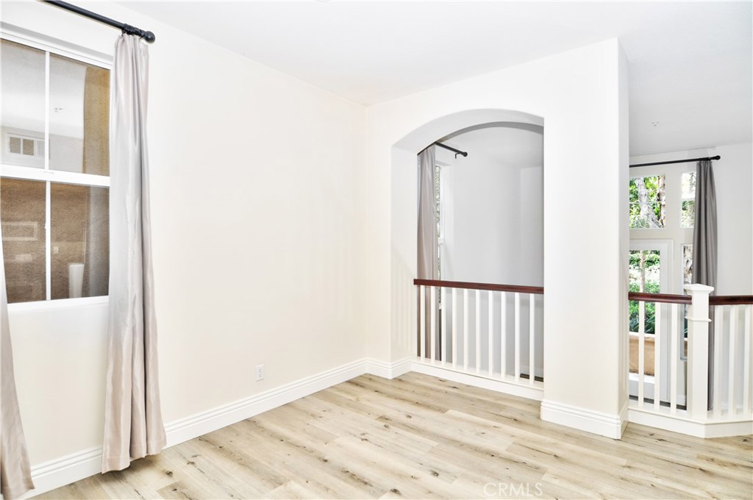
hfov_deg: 90.1
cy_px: 250
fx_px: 376
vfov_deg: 67.2
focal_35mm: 18
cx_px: 376
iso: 400
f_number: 6.3
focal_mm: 12
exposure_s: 1/60
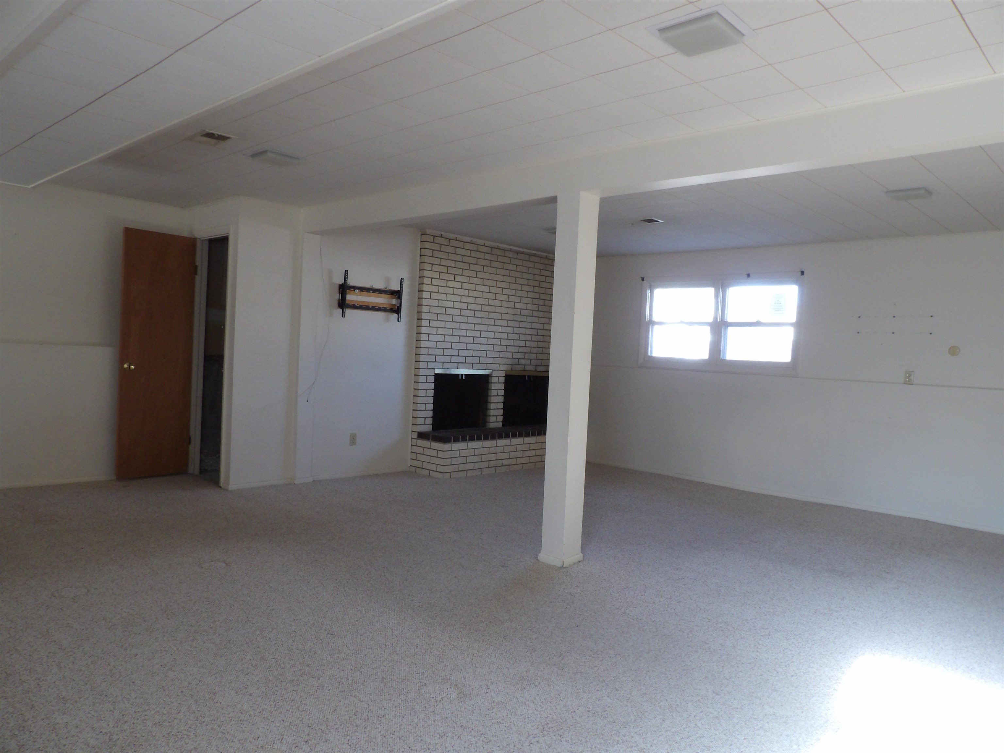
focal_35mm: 24
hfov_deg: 71.6
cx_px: 502
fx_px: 696
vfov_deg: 56.8
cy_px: 376
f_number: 3.2
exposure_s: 1/33
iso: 200
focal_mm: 4.3
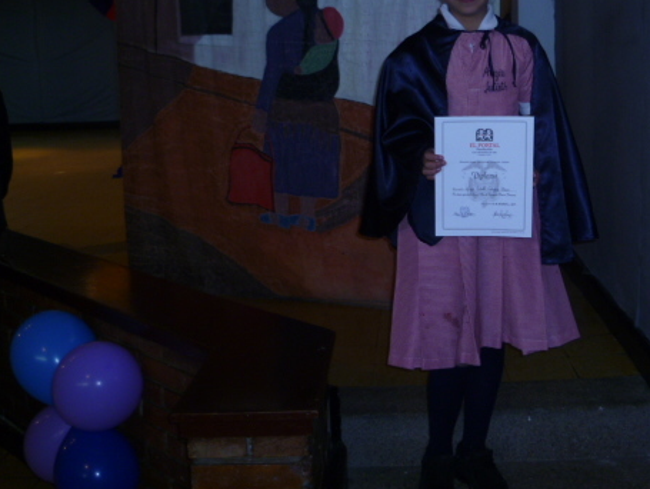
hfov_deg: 36.5
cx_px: 427
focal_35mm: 52
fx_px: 977
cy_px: 186
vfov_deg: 28.0
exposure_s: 1/30
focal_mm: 6.6
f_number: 3.1
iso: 80
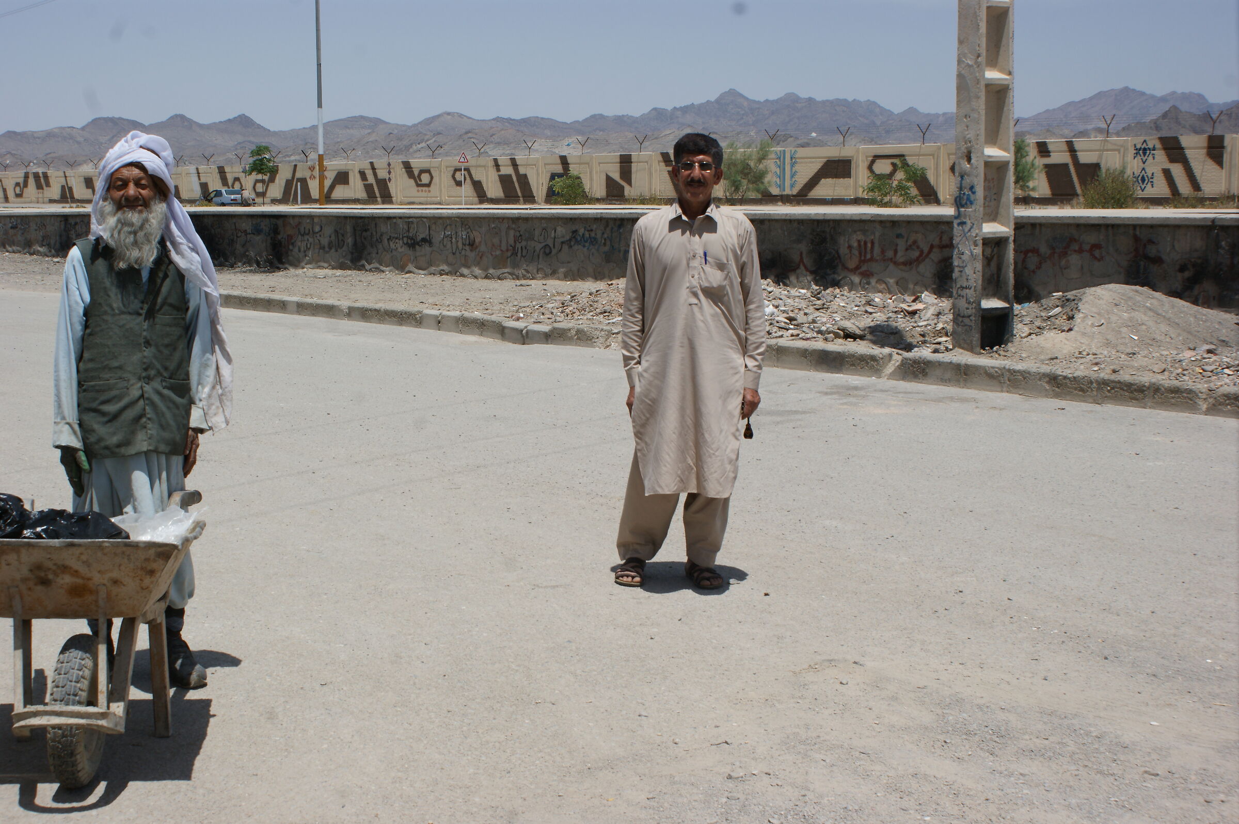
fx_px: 1806
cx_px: 620
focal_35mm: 52
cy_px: 412
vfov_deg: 25.7
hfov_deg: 37.9
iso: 100
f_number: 13
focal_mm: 35
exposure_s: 1/200
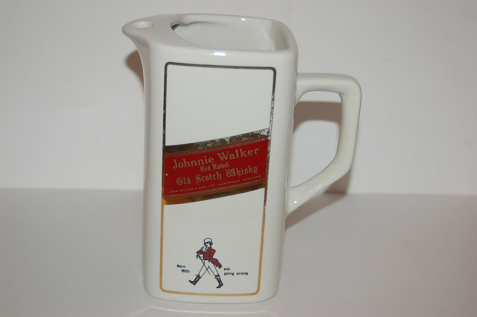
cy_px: 158
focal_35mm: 72
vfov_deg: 18.9
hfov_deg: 28.1
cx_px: 238
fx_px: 953
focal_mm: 48
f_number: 4.5
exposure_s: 1/60
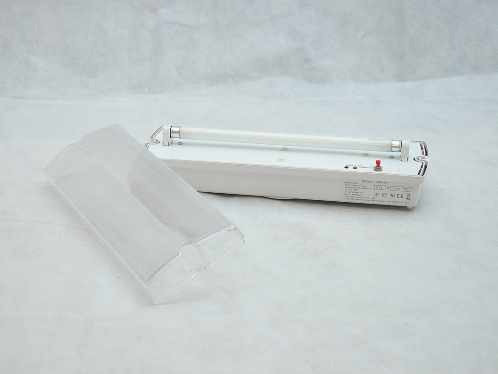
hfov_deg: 24.7
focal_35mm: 79
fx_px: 1137
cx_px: 232
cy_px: 186
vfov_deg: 18.7
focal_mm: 48
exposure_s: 1/125
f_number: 5.6
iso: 1250
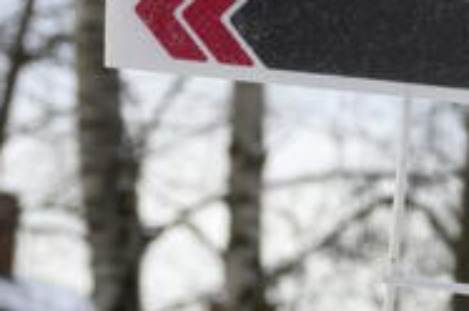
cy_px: 364
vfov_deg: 7.0
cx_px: 1159
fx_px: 2510
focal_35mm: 193
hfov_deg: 9.4
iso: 500
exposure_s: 1/640
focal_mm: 30
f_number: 4
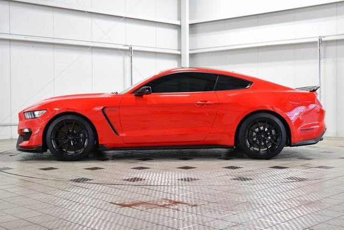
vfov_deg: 26.5
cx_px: 172
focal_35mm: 51
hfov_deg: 38.9
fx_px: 487
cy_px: 115
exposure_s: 1/60
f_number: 5
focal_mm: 34
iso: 1600
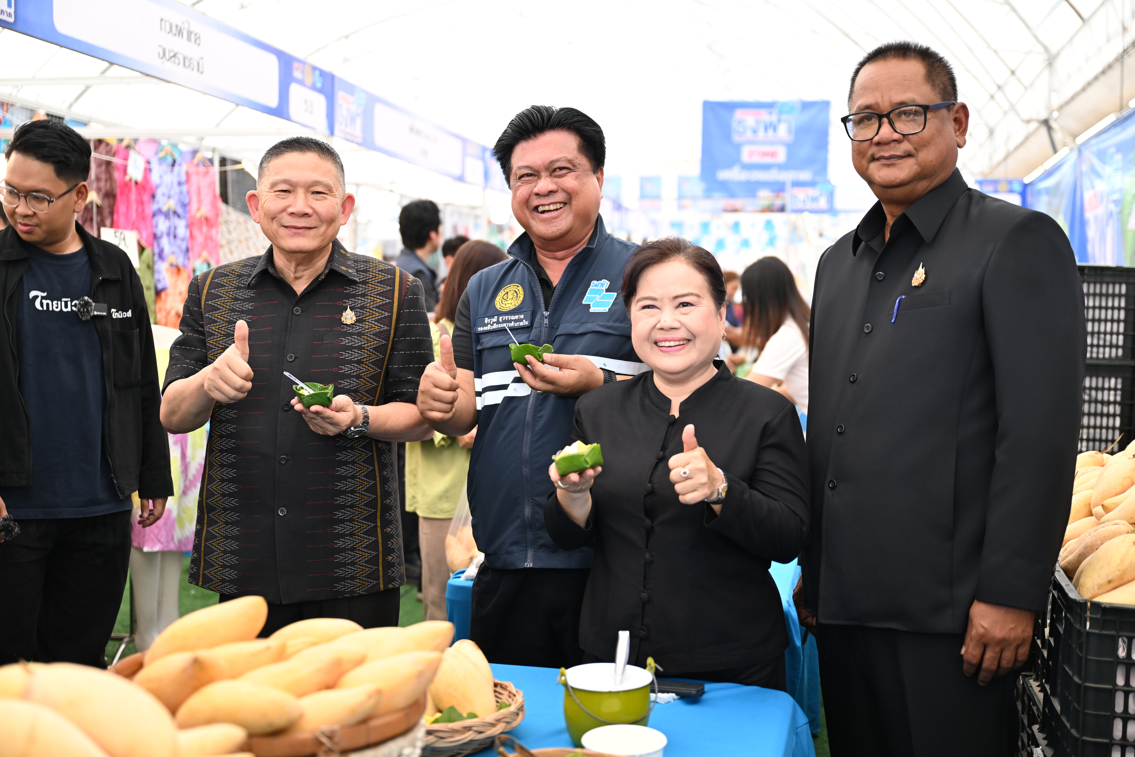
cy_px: 378
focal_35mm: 42
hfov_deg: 46.4
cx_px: 568
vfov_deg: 31.9
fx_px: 1324
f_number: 2.8
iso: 500
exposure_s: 1/320
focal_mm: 42
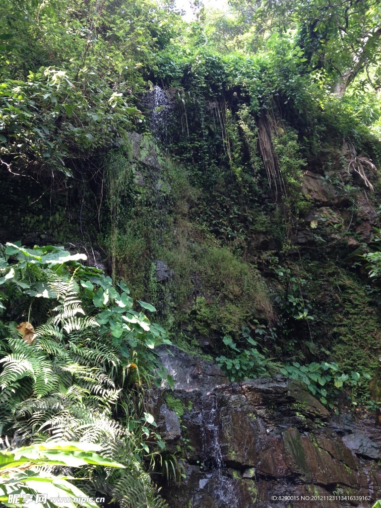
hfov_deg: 40.7
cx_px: 190
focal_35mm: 35
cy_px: 254
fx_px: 514
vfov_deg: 52.6
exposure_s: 1/120
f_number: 2.4
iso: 80
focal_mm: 4.28
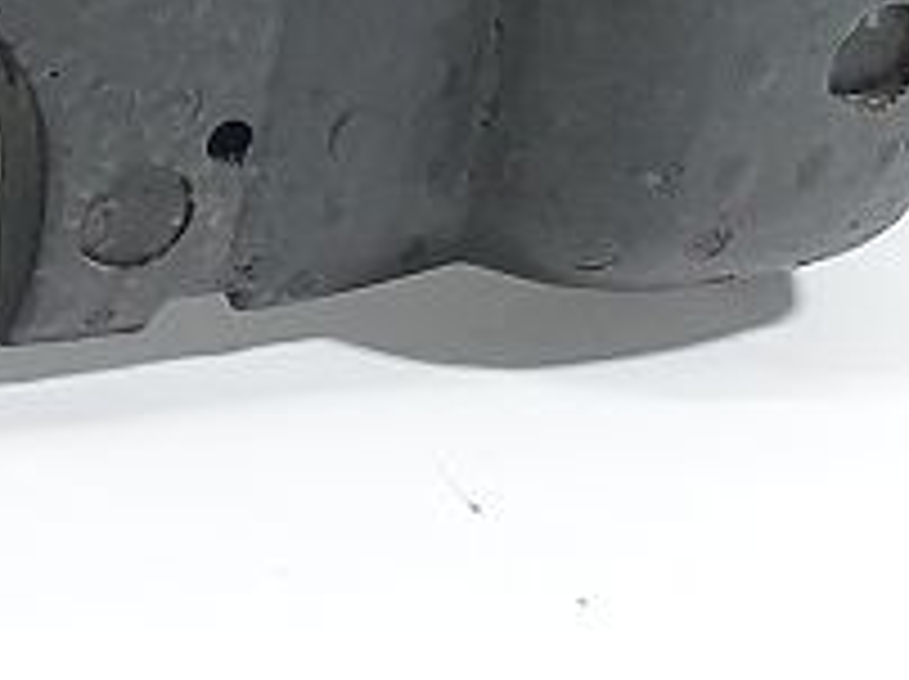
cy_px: -198
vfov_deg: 8.8
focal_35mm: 165
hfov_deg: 9.3
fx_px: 4328
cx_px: -1883
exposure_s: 1/50
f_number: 1.8
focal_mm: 5.23
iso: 100
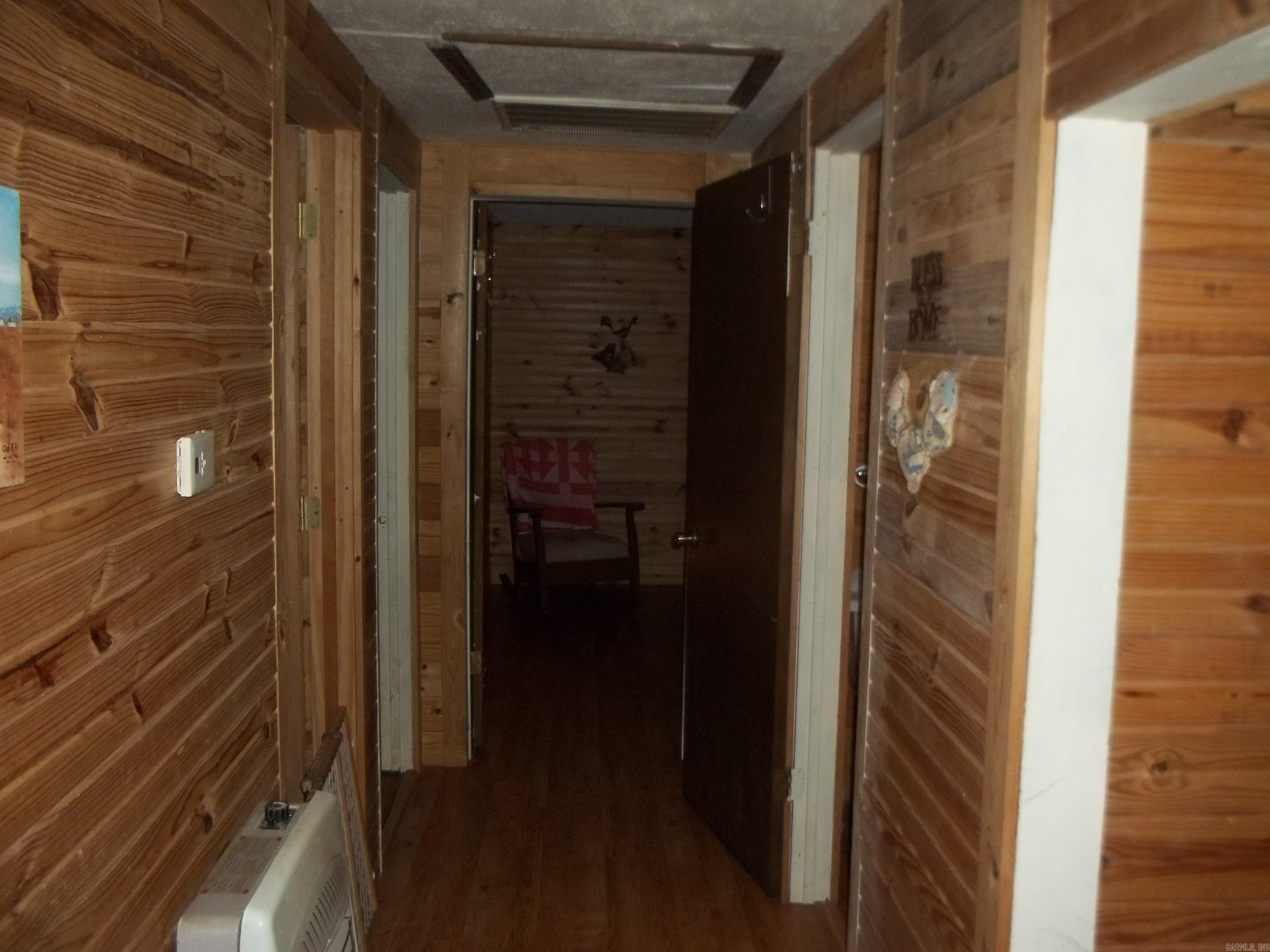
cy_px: 476
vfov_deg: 42.9
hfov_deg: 55.4
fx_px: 1211
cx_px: 635
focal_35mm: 33
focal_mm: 5.9
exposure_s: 1/30
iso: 160
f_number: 3.3
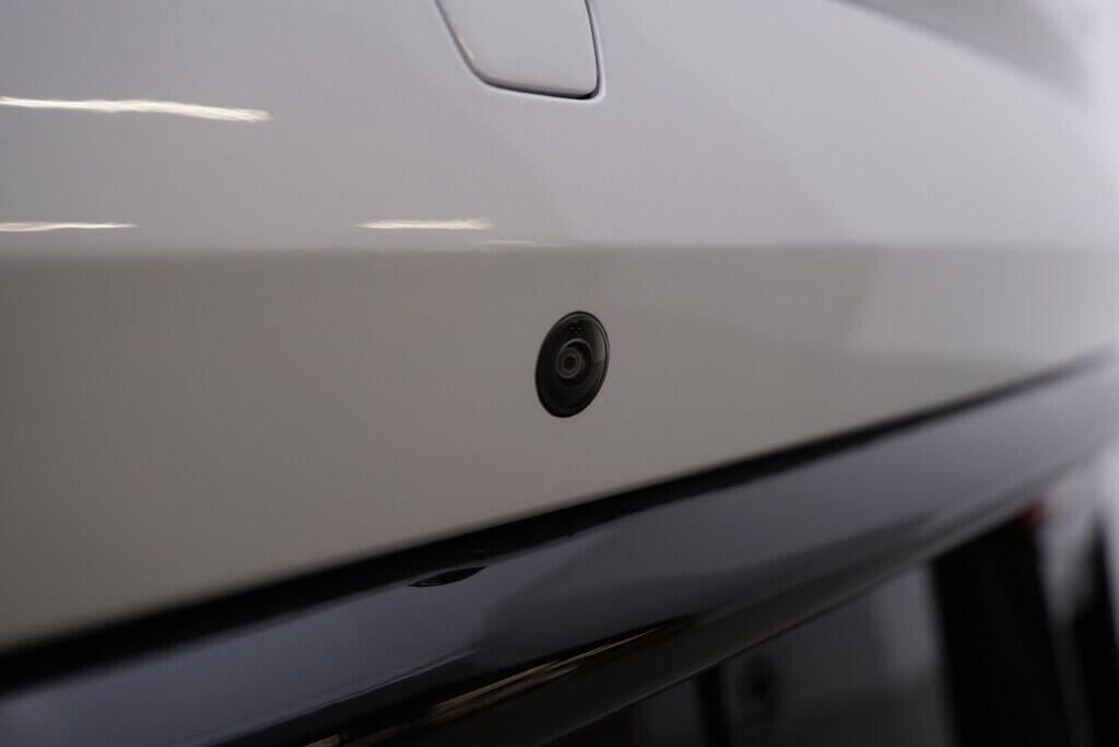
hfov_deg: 53.1
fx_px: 1119
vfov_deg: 36.9
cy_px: 374
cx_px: 560
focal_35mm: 36
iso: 125
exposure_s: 1/80
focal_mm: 24
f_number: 4
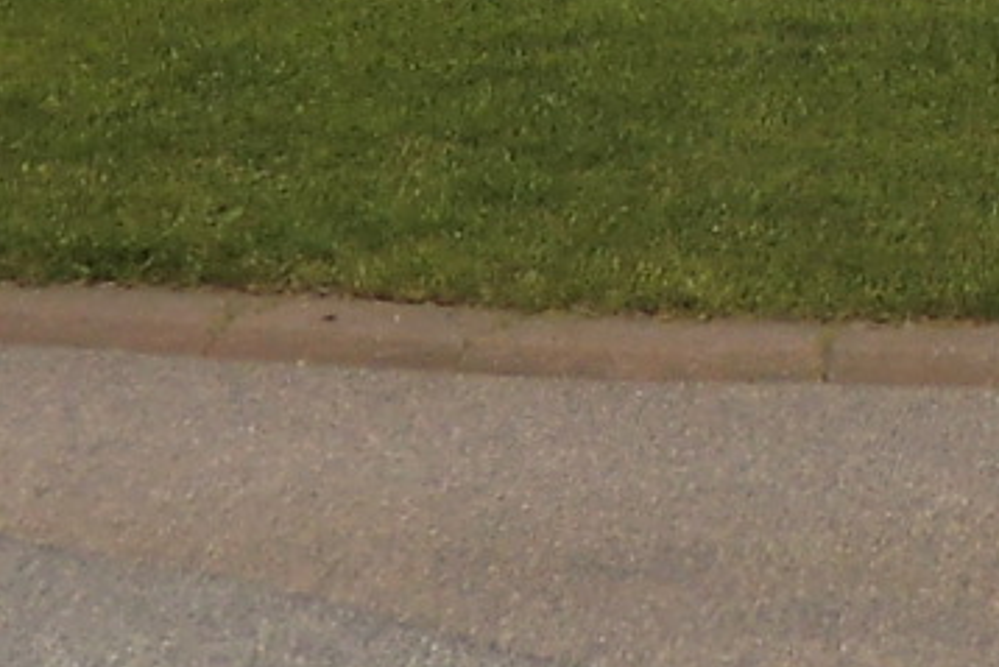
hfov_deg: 7.1
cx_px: 2051
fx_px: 7717
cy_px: -1984
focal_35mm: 278
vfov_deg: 4.5
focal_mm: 6.1
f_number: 8.4
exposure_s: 1/250
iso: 64
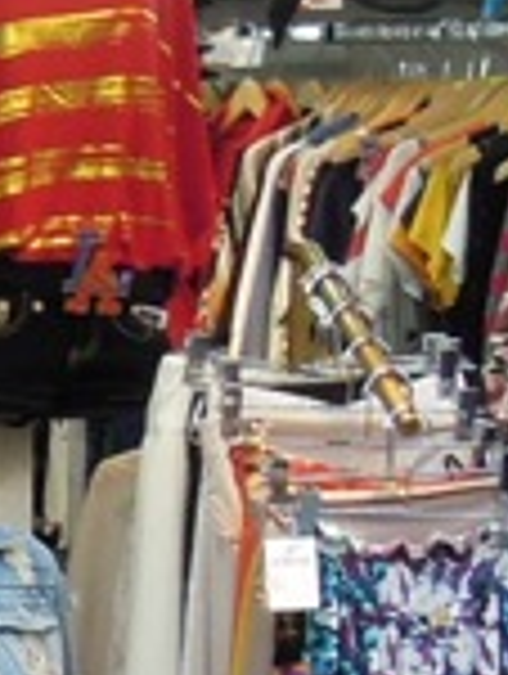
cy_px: 621
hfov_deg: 6.2
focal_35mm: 233
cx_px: -521
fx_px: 4546
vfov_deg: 8.5
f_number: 3.2
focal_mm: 6.3
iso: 160
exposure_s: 1/60
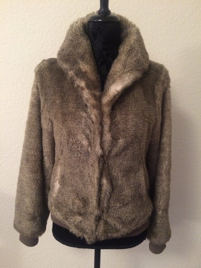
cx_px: 102
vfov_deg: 59.9
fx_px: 232
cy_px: 138
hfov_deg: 46.8
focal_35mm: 30
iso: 400
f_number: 2.2
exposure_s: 1/17
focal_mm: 4.15
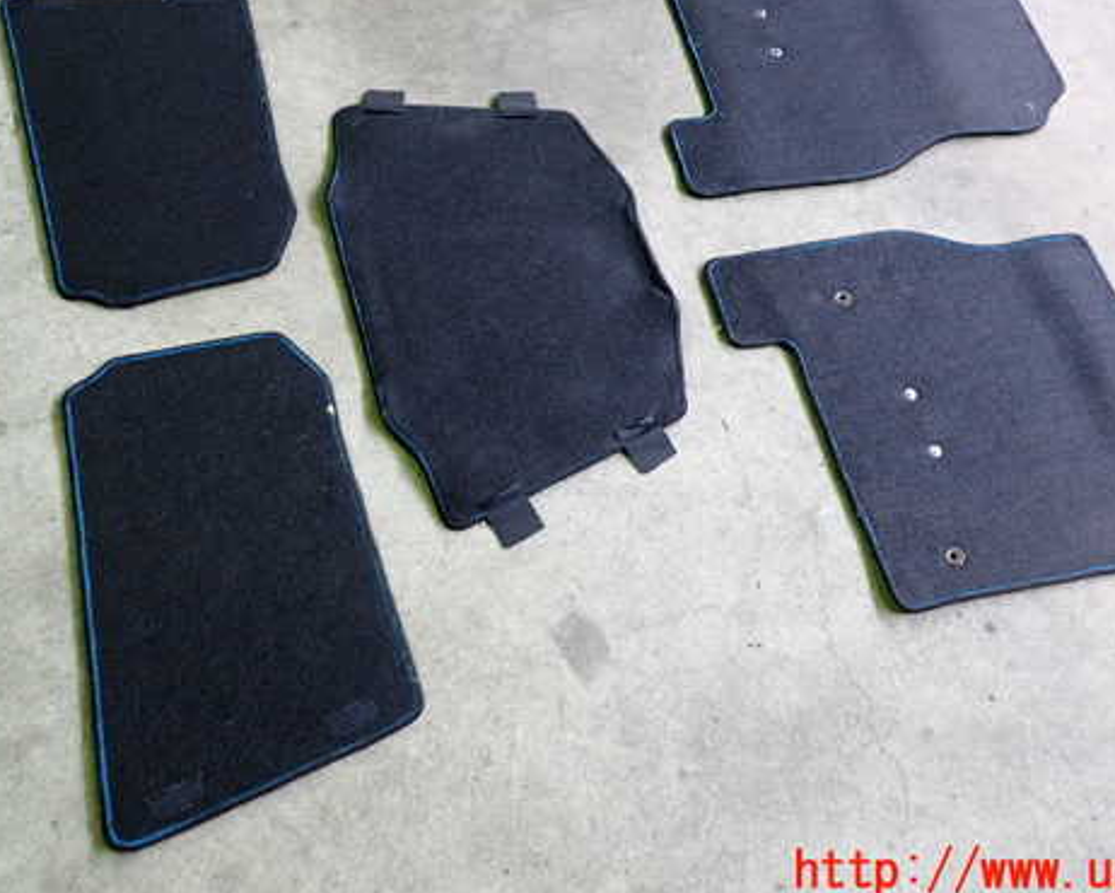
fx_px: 1255
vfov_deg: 39.0
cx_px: 615
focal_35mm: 38
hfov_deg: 47.8
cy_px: 360
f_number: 2.3
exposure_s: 1/30
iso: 400
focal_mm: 5.4
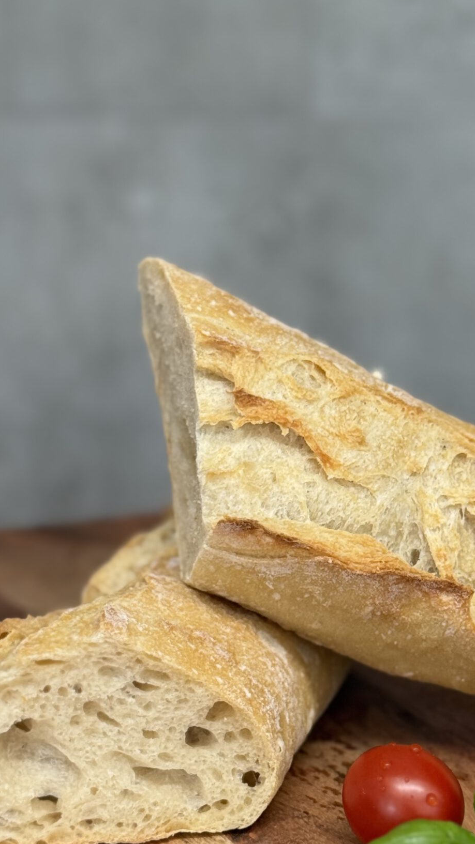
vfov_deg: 25.9
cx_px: 372
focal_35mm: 82
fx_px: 1837
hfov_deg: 14.7
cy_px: 476
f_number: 1.78
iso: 80
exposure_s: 1/100
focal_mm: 6.76
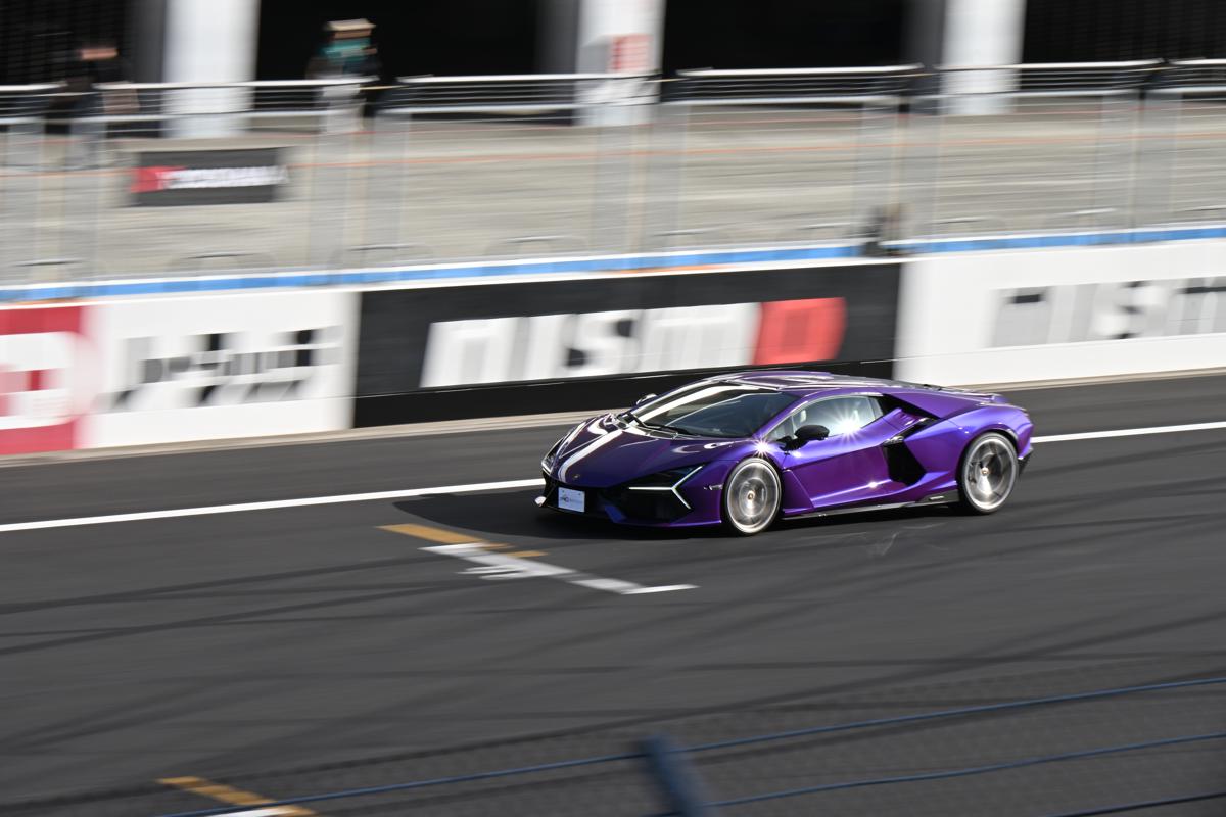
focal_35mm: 158
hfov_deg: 13.0
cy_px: 408
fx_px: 5363
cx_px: 613
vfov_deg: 8.7
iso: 100
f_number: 22
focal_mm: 105
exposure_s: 1/30
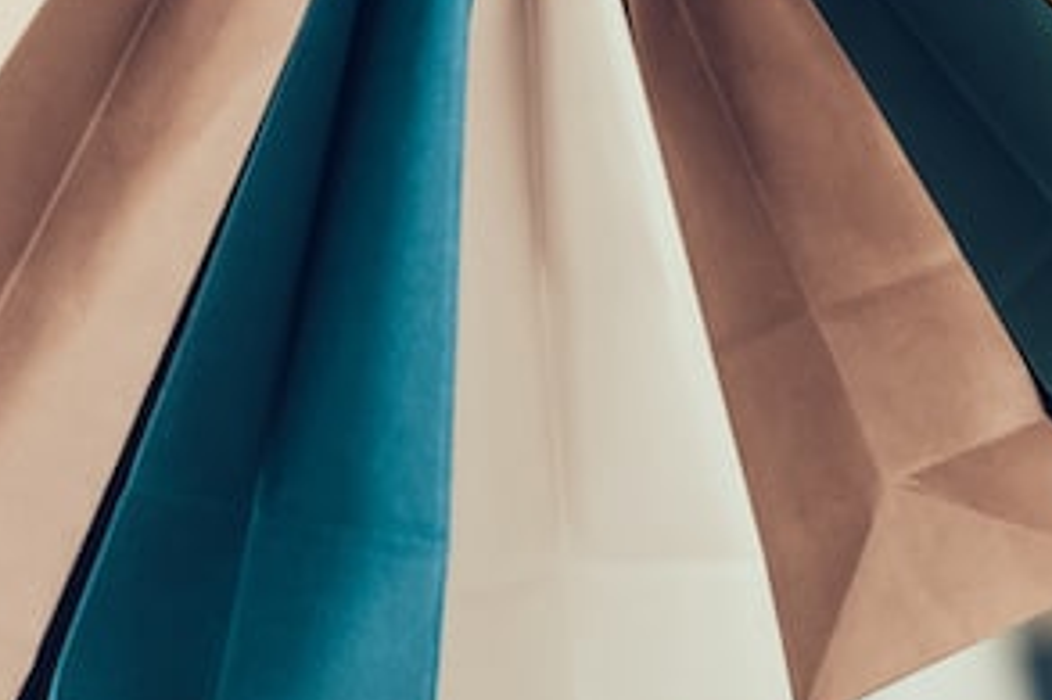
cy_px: 219
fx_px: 13171
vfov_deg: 3.0
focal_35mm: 451
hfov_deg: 4.6
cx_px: 517
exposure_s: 1/125
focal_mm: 165
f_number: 2.8
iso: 800
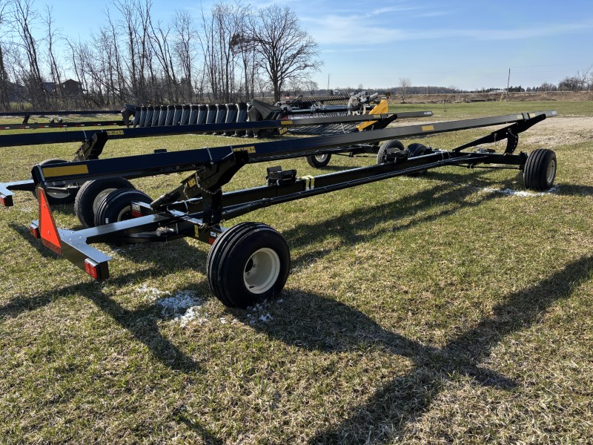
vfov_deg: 53.1
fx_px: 445
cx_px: 296
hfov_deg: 67.3
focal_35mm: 26
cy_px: 222
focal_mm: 5.96
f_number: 1.6
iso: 50
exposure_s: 1/1499
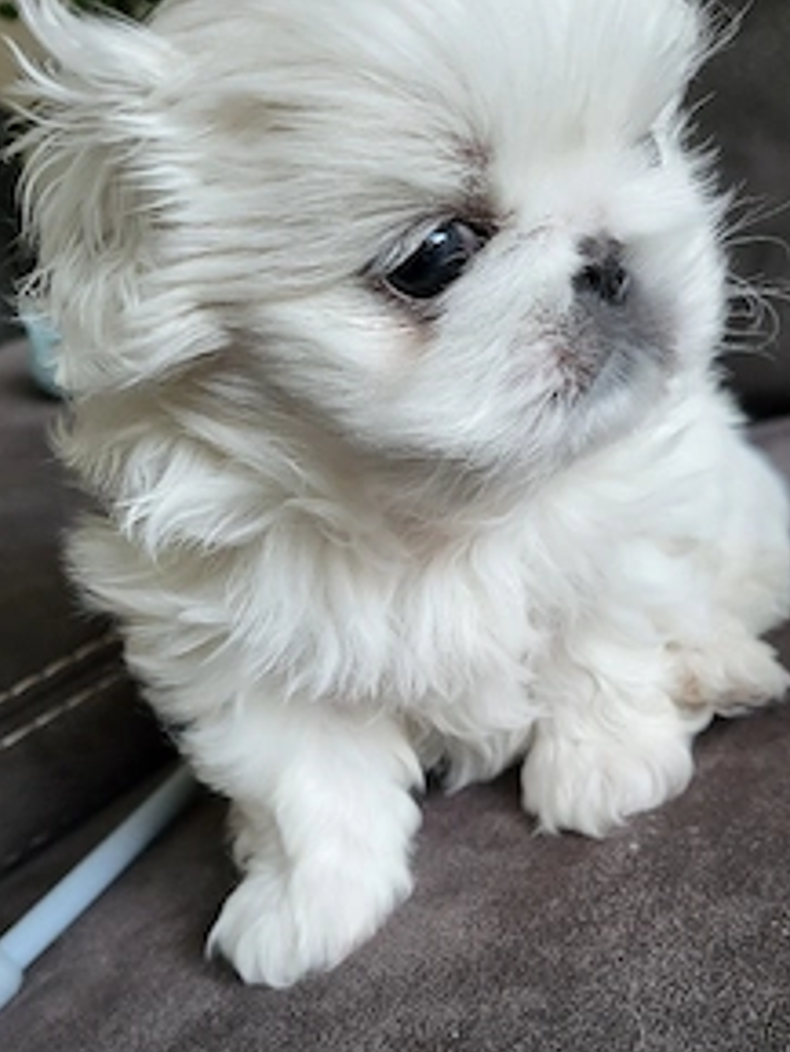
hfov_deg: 39.4
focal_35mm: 36
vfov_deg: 50.5
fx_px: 1095
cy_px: 692
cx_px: 502
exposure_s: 1/50.3
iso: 200
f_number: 1.8
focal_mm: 5.4
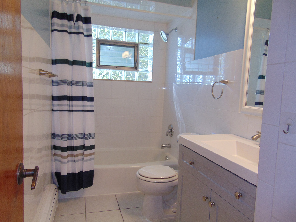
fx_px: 214
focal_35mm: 25
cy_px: 111
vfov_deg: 54.9
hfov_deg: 69.4
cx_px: 148
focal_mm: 4.5
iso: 100
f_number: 3
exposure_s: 1/30
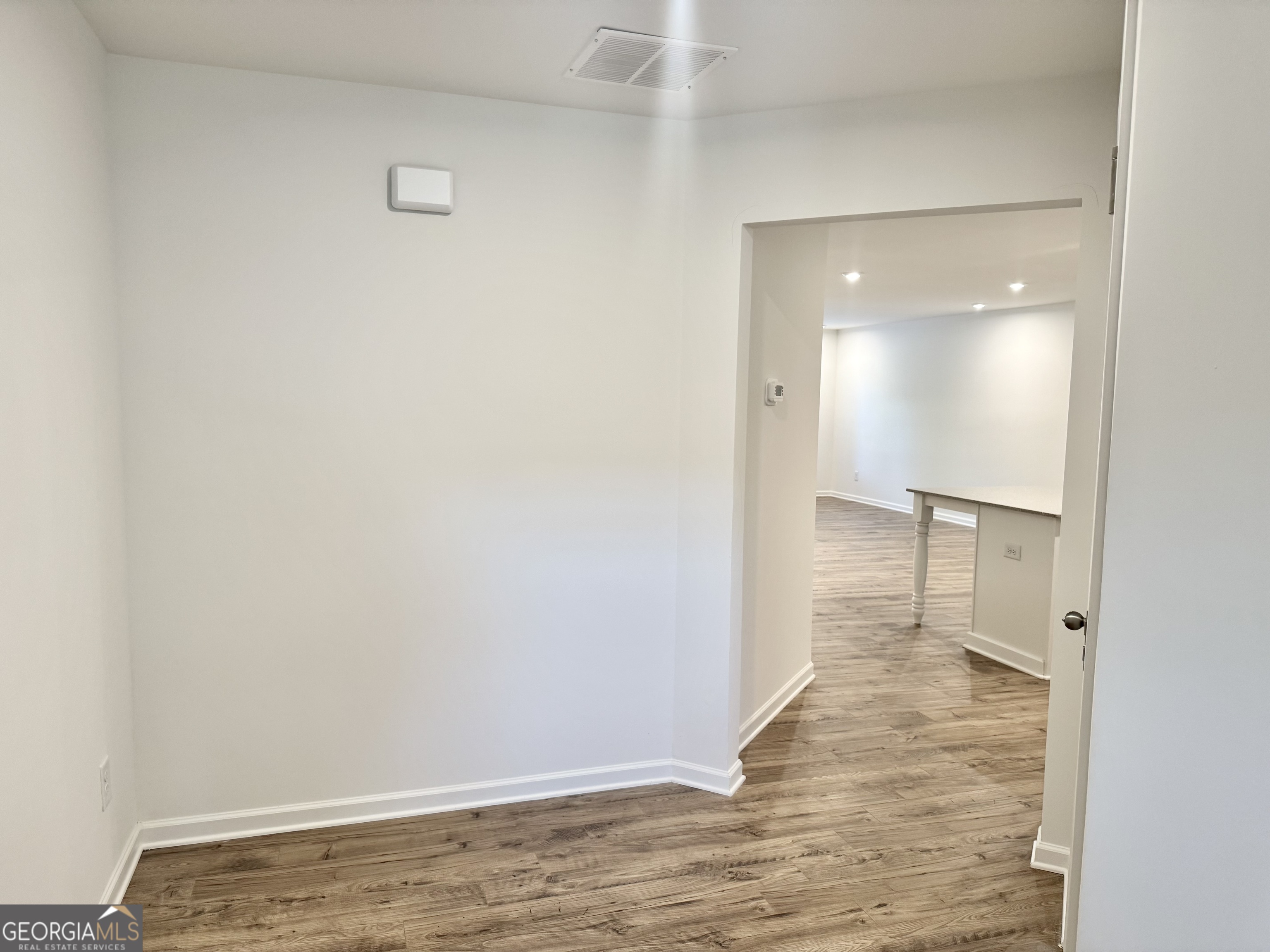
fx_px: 881
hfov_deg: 71.6
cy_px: 476
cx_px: 635
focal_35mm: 24
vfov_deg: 56.8
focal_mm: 6.76
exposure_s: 1/120
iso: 160
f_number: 1.78
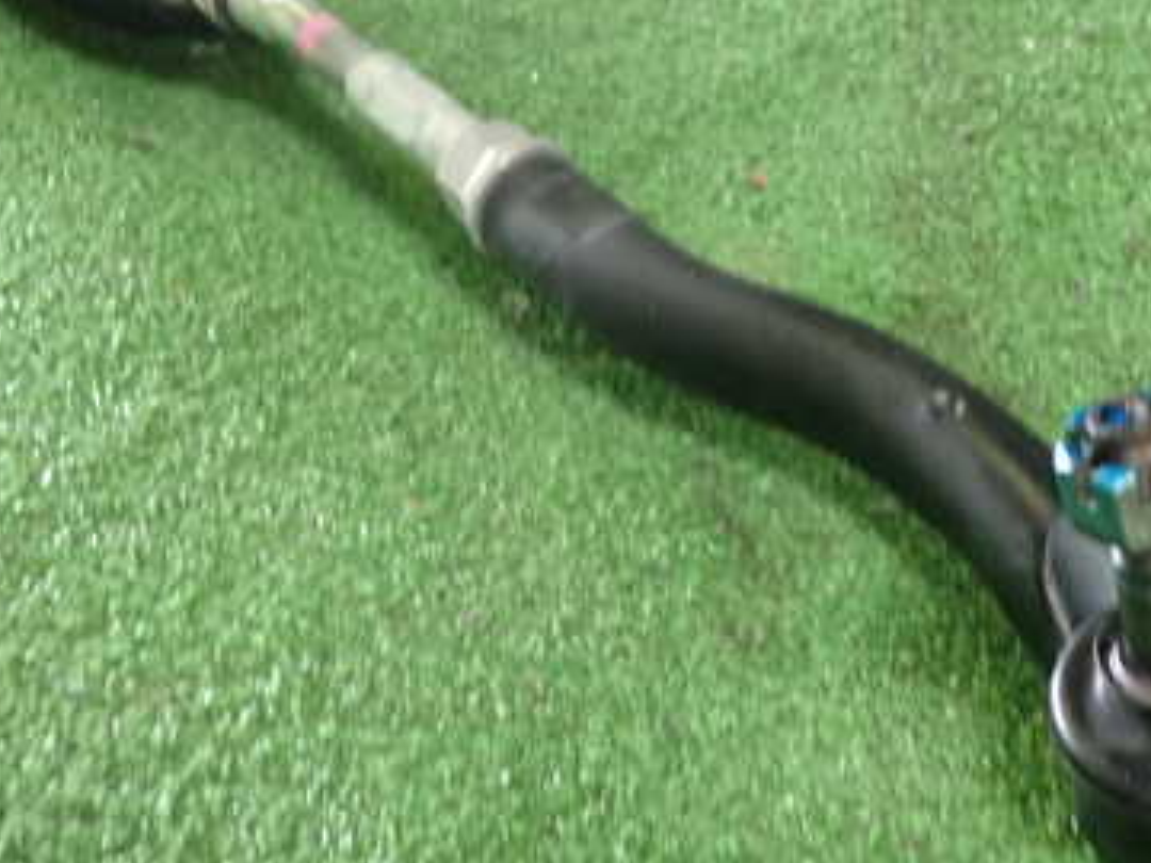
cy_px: 460
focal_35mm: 50
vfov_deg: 29.1
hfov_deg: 37.8
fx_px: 1663
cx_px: 755
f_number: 2.3
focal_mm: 5.4
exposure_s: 1/30
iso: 250
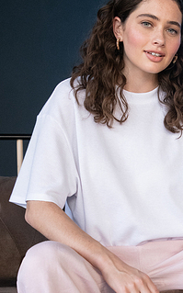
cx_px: 215
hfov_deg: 17.3
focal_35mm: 72
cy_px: 207
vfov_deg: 28.3
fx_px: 575
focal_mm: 26
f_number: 4
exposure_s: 1/125
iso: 1600
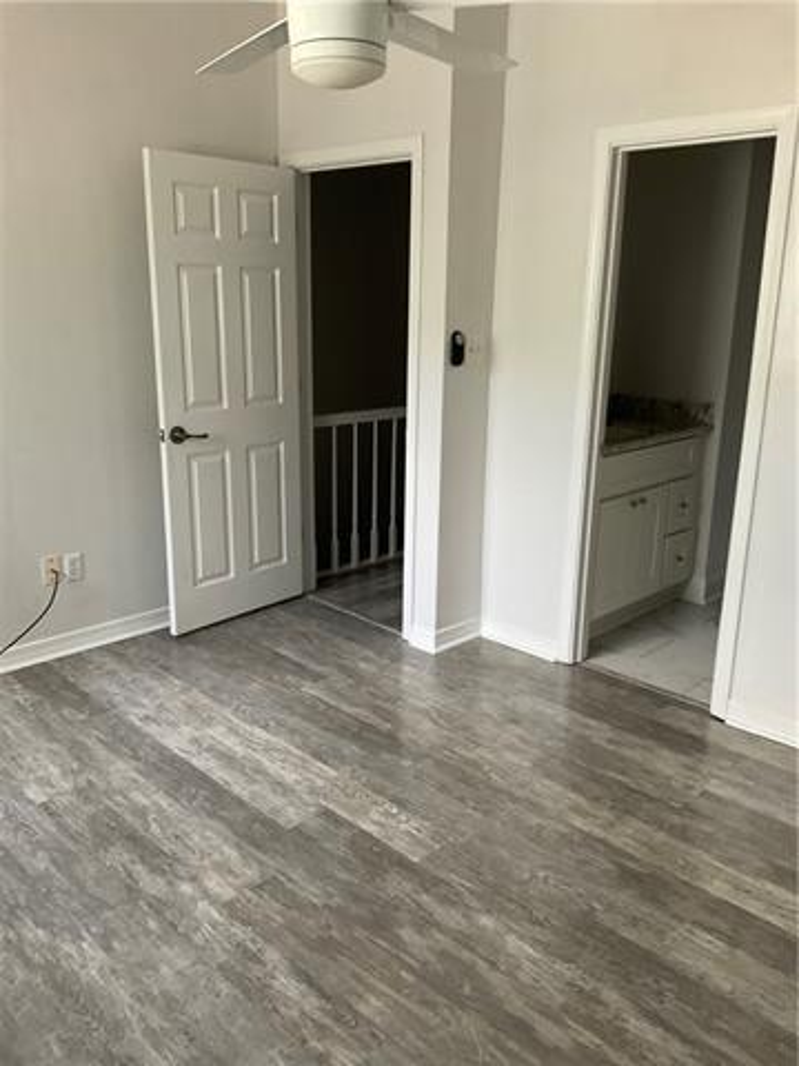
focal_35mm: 29
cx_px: 400
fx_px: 892
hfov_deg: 48.2
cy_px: 533
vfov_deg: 61.7
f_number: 1.8
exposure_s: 1/60
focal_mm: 3
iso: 125
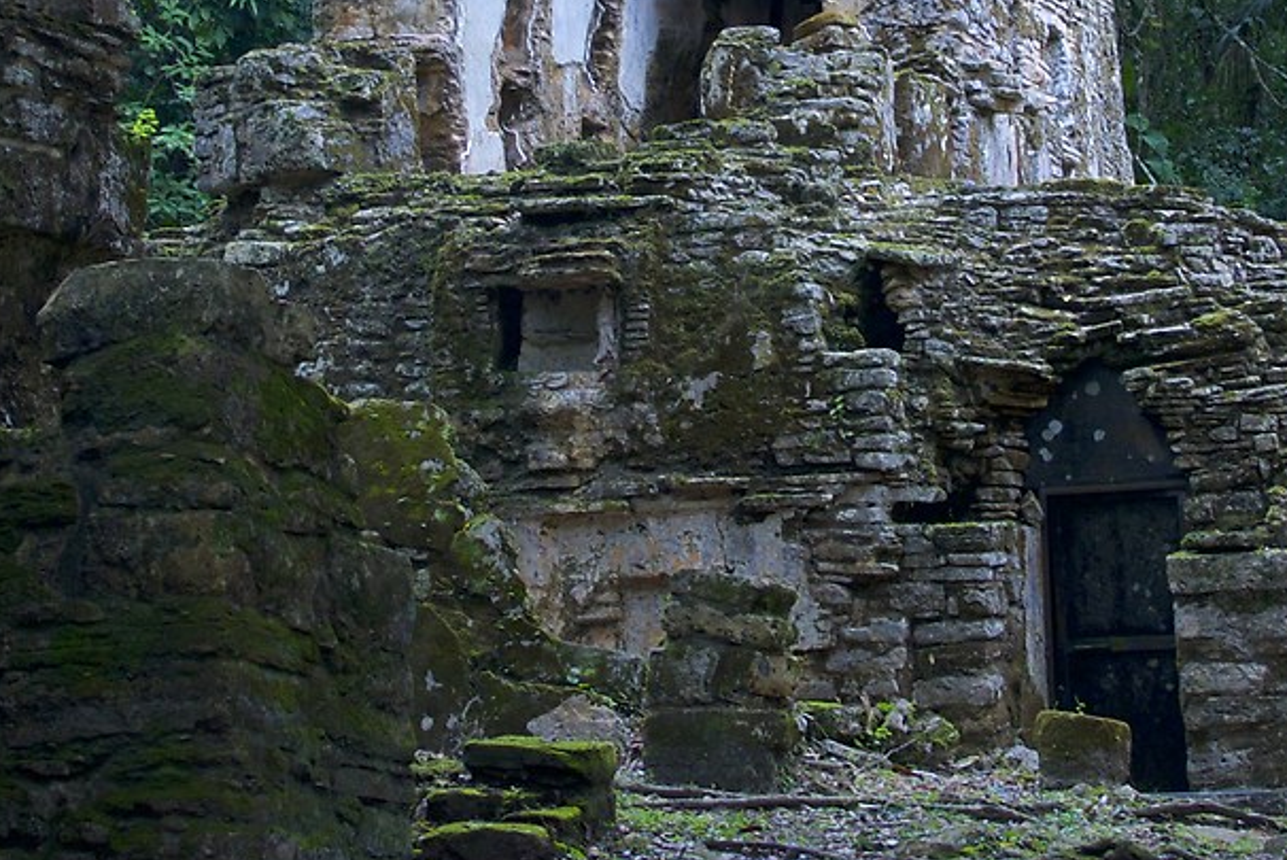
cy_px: 53
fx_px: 3399
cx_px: 707
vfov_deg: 14.3
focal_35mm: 95
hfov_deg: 21.4
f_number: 5.6
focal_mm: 24
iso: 400
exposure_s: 1/80
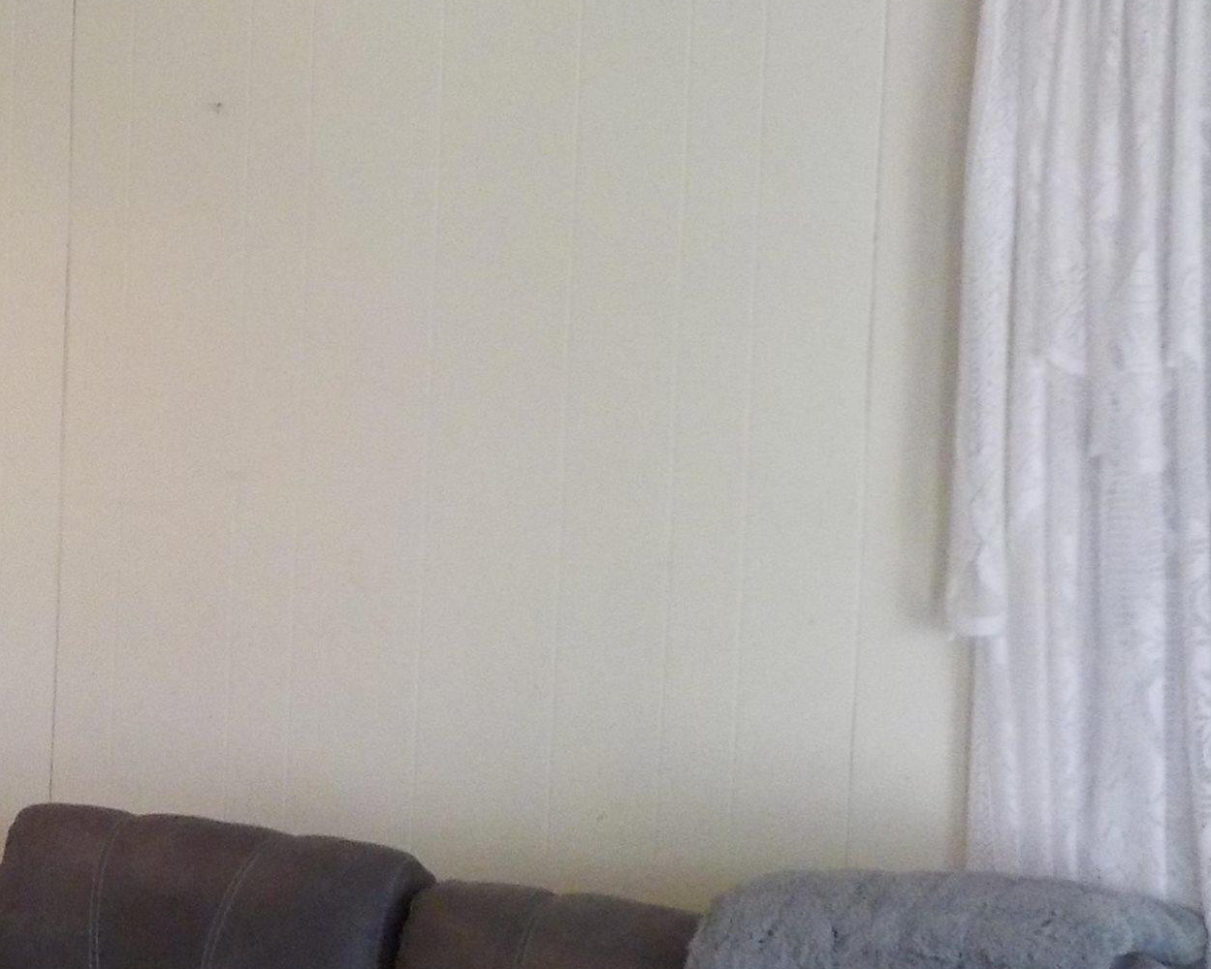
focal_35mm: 72
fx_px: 2581
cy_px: 516
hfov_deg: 25.3
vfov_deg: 21.3
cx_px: 30
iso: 500
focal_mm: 4.1
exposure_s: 1/50
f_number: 3.3
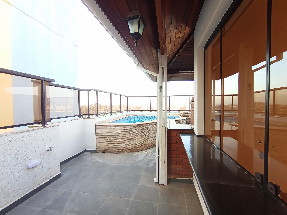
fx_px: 133
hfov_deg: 94.5
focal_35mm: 16
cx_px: 144
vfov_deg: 78.1
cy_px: 108
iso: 51
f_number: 2.2
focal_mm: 1.65
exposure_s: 1/60
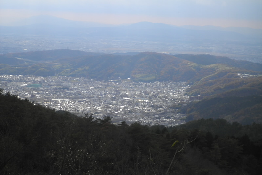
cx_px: 131
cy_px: 92
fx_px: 822
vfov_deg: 12.1
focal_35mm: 113
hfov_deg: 18.1
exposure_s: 1/250
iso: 64
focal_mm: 19.6
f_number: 5.9
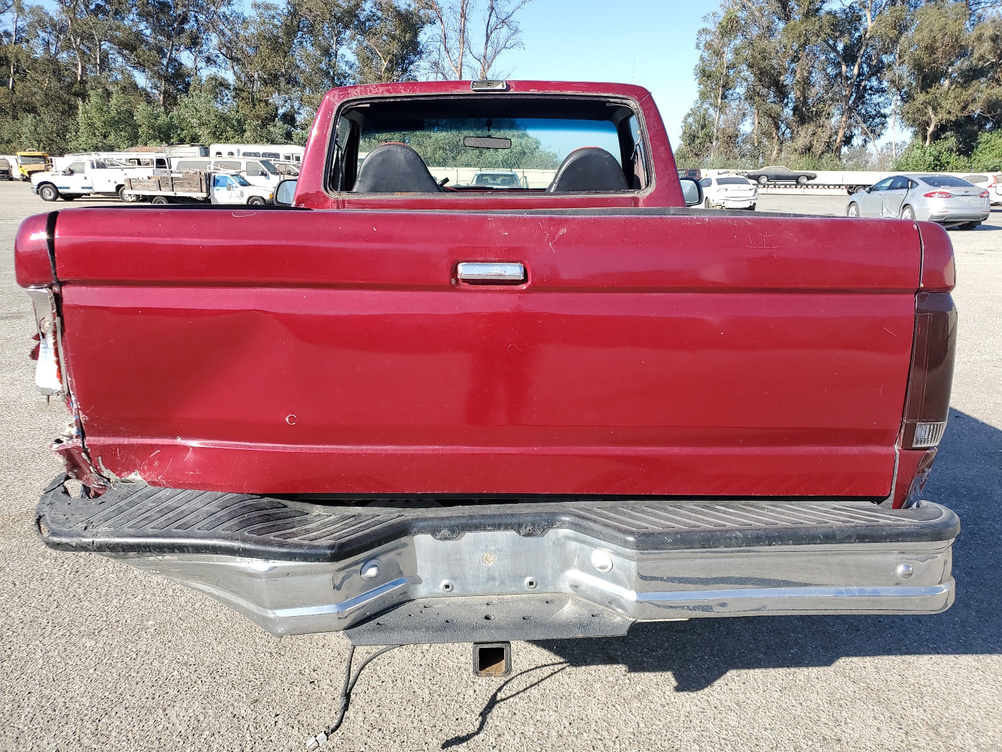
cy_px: 376
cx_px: 501
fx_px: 753
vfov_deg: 53.1
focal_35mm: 26
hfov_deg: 67.3
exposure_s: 1/1429
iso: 50
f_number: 1.5
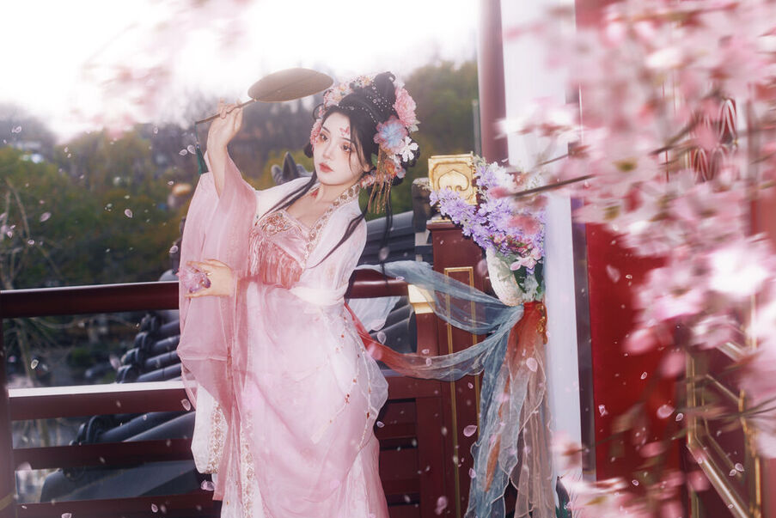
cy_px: 294
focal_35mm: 57
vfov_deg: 23.8
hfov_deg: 35.0
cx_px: 431
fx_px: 1229
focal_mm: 50
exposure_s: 1/125
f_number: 2.8
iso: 100
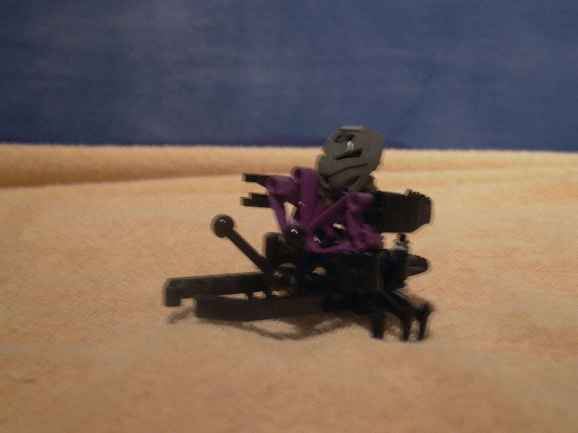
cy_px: 216
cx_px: 289
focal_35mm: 57
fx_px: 952
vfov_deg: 25.7
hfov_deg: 33.8
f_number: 2.26
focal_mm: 11.79
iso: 100
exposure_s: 1/9.1
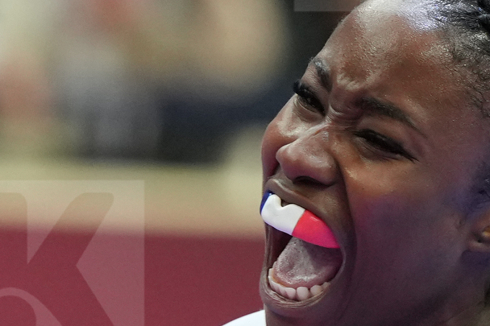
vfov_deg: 1.2
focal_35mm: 1176
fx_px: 16001
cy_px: 270
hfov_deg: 1.8
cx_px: 386
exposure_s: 1/1000
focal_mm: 191
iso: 2000
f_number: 2.8
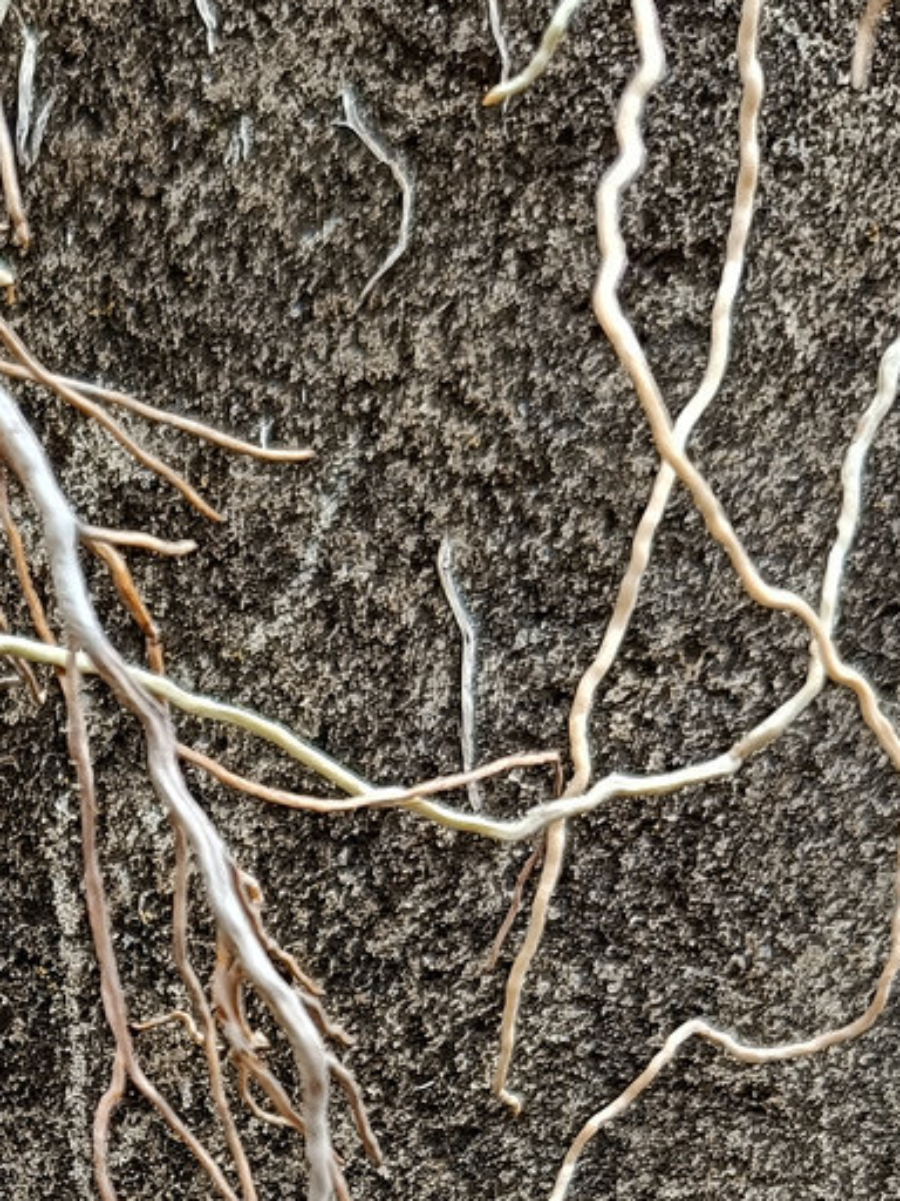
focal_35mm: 75
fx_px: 2600
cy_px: 1506
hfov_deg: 18.2
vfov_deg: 23.4
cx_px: -305
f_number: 1.88
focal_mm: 5.59
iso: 70
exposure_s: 1/102
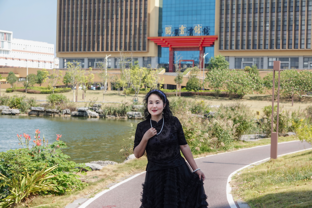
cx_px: 156
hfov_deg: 26.3
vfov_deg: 17.7
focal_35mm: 77
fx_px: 667
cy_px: 104
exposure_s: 1/320
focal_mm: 28.07
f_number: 4
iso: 100
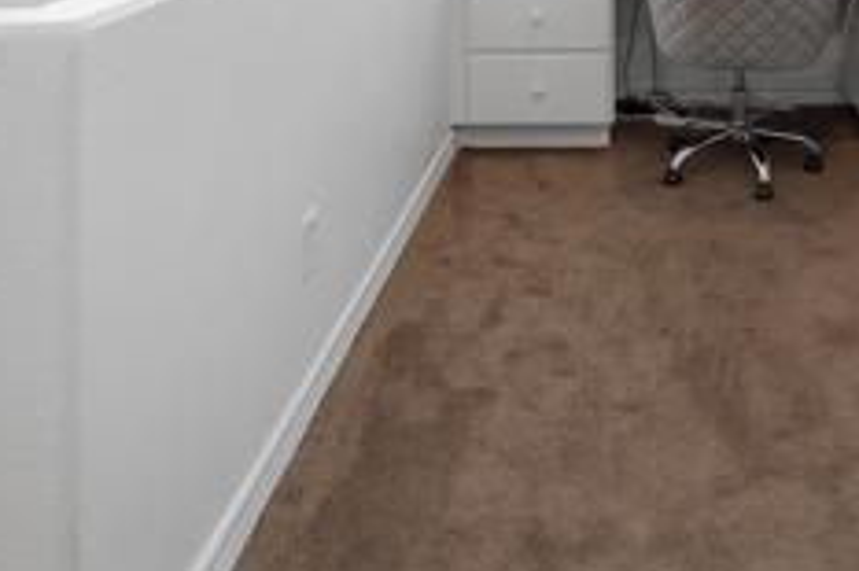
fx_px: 1049
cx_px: 686
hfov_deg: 42.5
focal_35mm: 44
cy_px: -212
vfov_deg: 25.3
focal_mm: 16
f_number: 4
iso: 320
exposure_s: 1/15
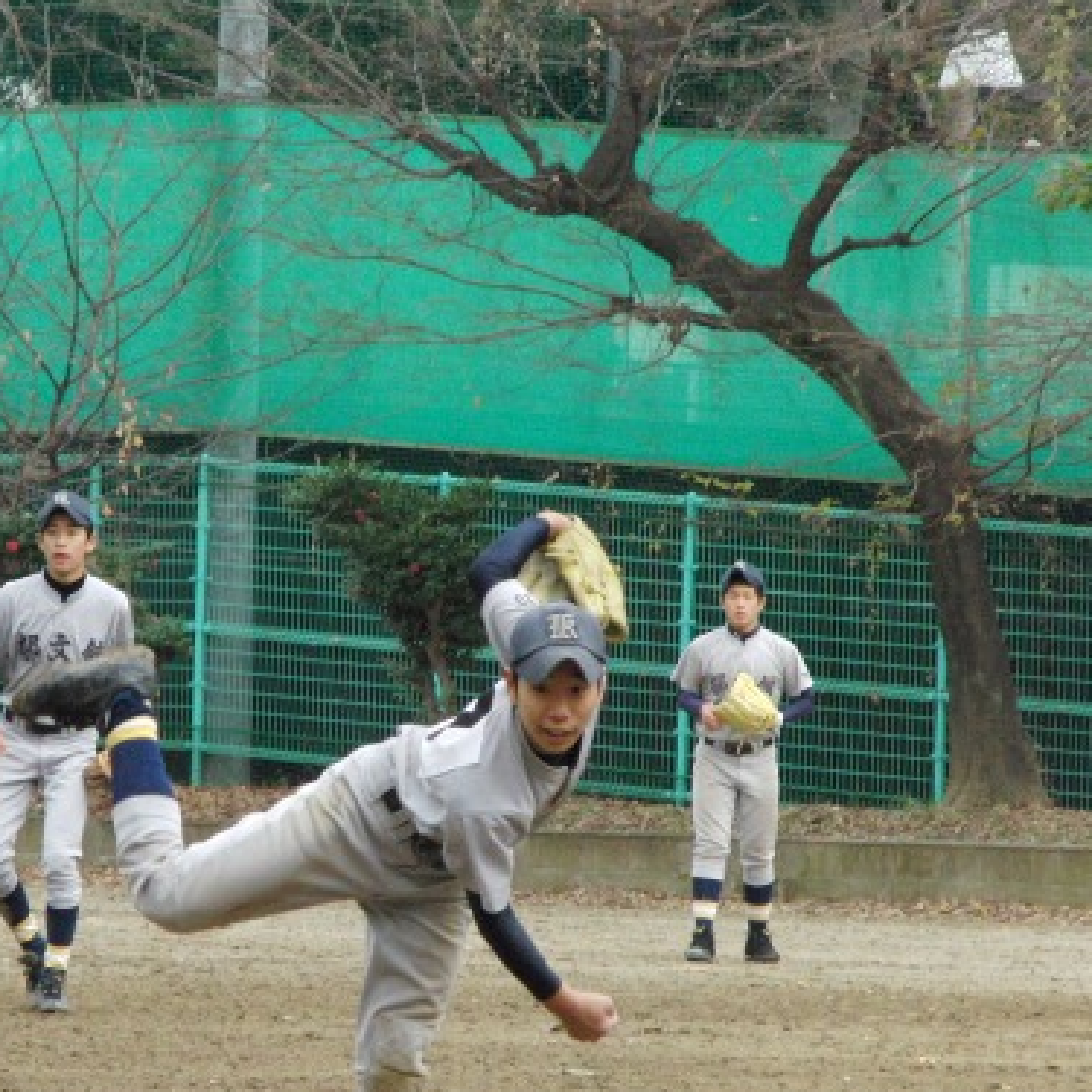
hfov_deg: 4.6
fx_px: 13527
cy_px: 670
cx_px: 253
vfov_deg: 4.6
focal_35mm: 379
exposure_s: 1/640
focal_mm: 44.4
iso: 400
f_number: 4.5
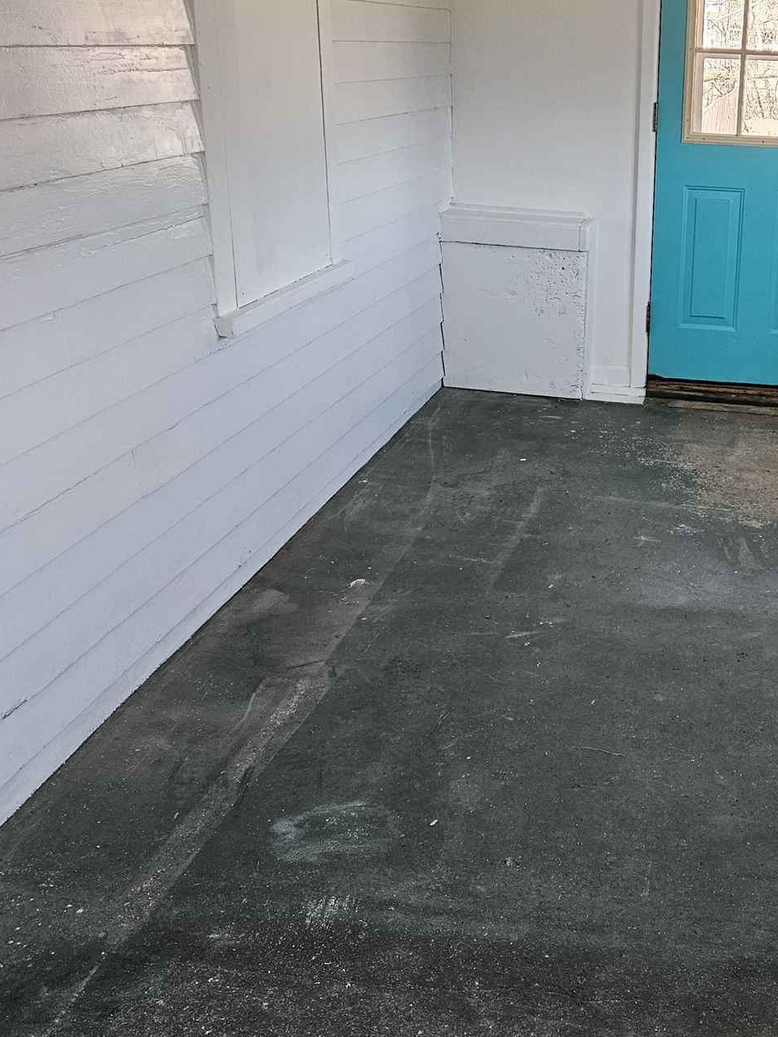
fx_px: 1259
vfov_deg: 44.7
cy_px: 449
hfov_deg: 33.1
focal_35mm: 42
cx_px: 655
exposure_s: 1/170
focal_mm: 5.4
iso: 200
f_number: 1.8
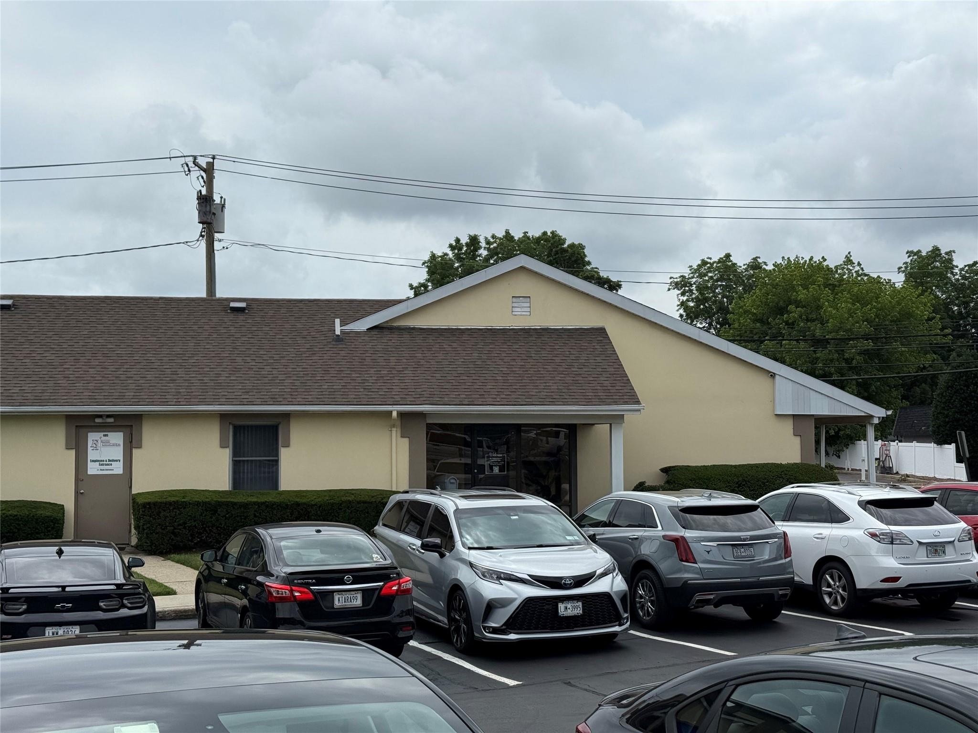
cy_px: 366
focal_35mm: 48
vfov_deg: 30.3
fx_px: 1356
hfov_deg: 39.7
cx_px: 489
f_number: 1.78
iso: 80
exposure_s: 1/8772
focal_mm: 6.76
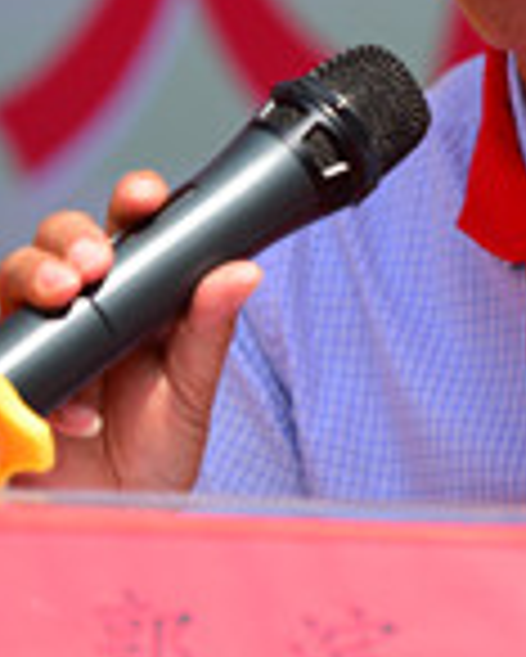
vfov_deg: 3.7
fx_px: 10283
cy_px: 38
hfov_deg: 2.9
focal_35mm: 529
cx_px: 652
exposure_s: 1/1000
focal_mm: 165
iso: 80
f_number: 3.2
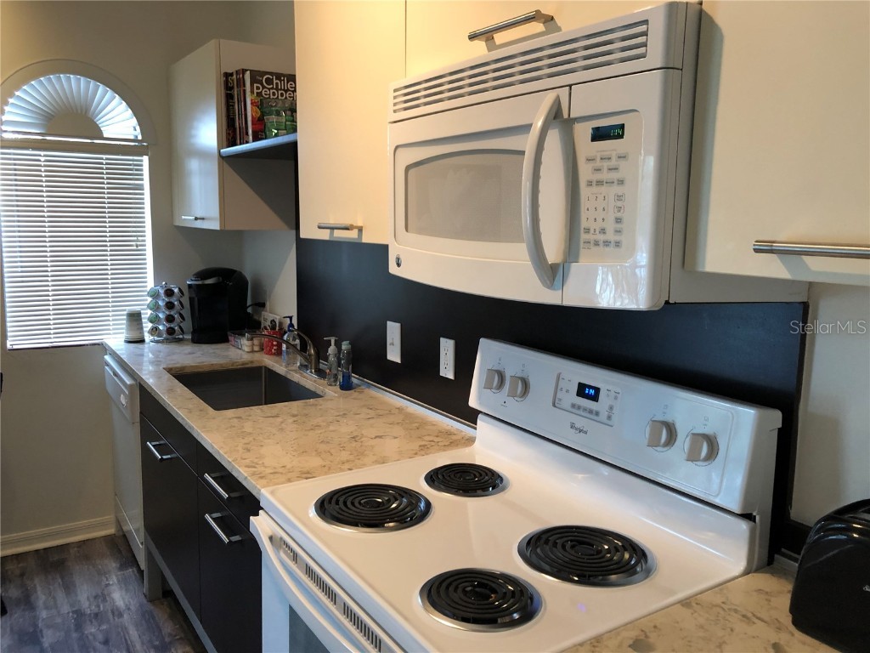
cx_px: 435
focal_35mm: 28
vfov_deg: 49.7
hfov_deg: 63.4
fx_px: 704
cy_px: 326
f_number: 1.8
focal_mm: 3.99
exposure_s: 1/15
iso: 40
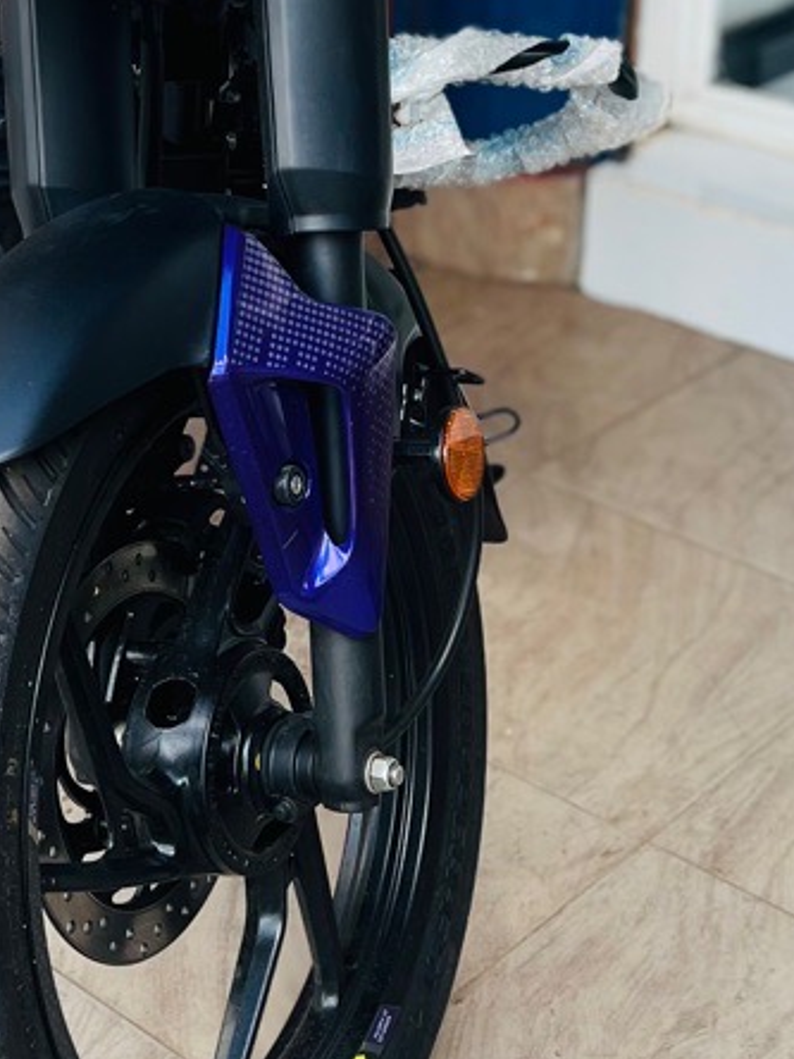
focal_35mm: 75
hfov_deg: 19.5
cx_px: 222
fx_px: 2294
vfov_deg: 25.5
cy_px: 188
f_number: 1.5
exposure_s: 1/452
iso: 50
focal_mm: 5.7
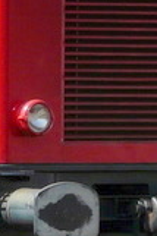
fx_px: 6522
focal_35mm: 995
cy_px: 40
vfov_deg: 2.1
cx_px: -92
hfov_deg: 1.4
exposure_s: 1/400
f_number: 5.6
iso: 100
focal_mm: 25.3
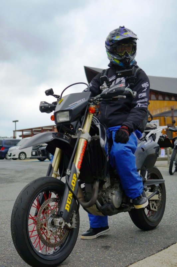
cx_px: 88
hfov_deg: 38.8
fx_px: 251
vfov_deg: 55.8
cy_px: 134
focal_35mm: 34
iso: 100
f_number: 4
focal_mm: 34
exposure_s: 1/60
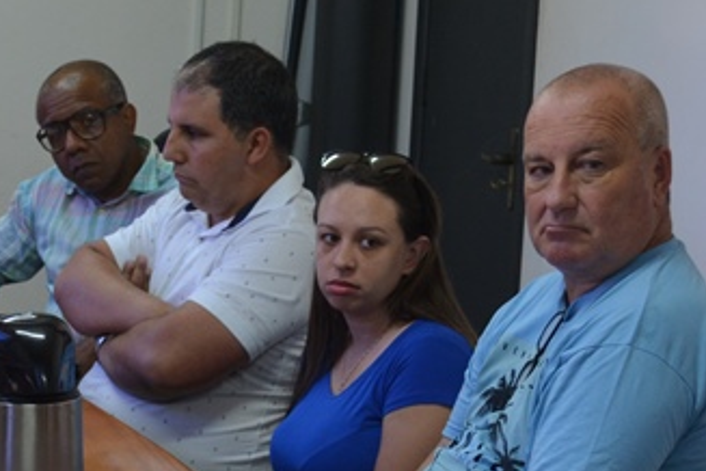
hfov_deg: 14.4
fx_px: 2765
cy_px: 556
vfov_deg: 9.6
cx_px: 50
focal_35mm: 141
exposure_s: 1/60
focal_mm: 30
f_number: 4.5
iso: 560
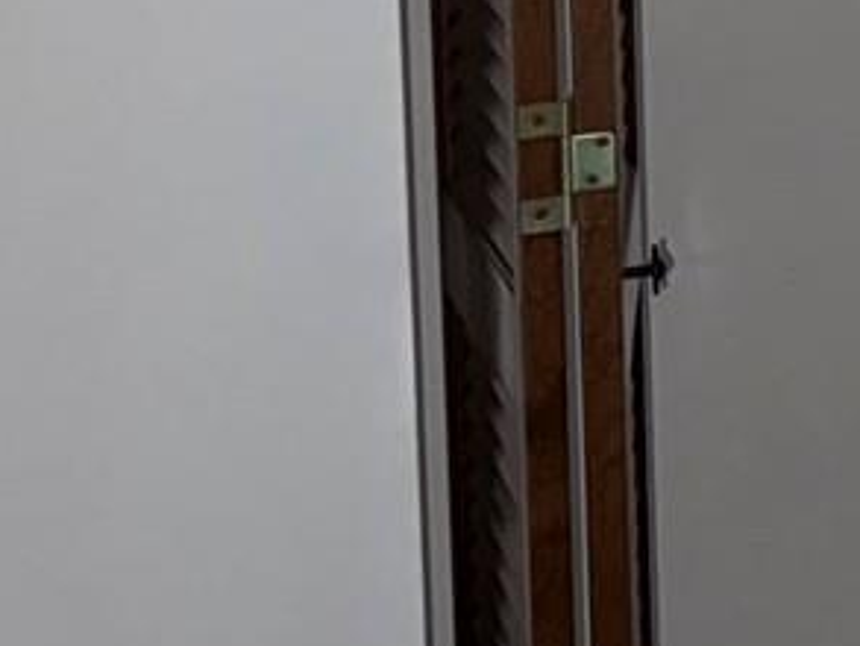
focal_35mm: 131
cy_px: -555
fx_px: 3256
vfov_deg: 10.6
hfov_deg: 11.8
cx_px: 2157
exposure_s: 1/13
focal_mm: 6.76
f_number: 1.78
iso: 100
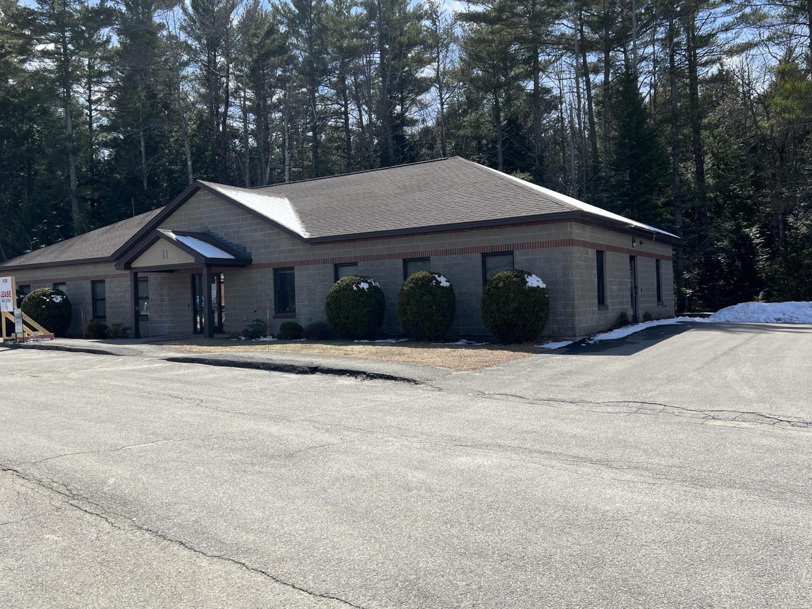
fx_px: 727
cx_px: 370
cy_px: 288
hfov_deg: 58.3
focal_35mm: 31
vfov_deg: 45.4
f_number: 1.5
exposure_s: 1/3704
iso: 50
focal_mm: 5.7
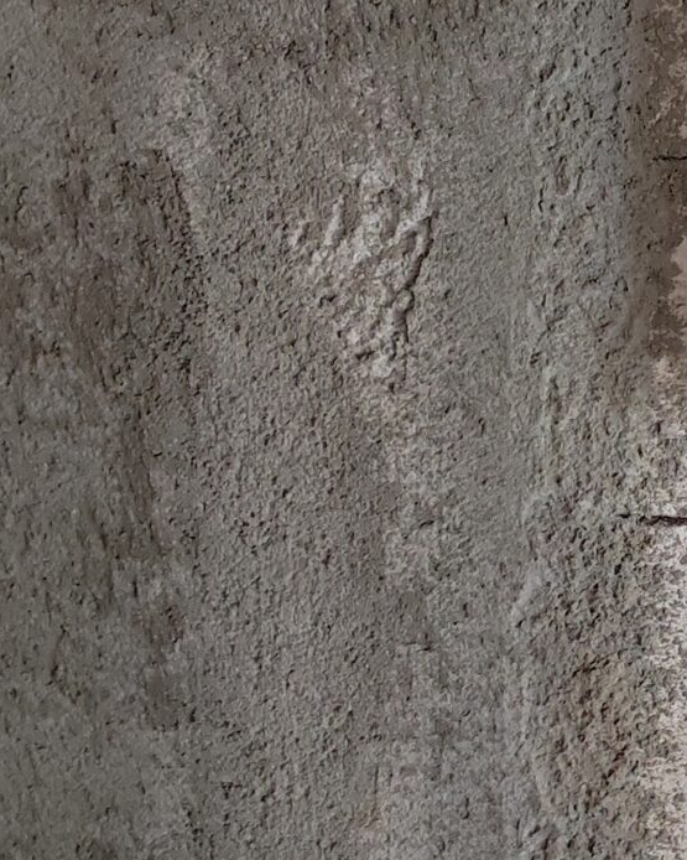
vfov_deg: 21.2
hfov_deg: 15.8
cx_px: 1010
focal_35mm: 90
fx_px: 2288
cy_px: 276
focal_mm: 4.7
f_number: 1.79
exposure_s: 1/33
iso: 1712
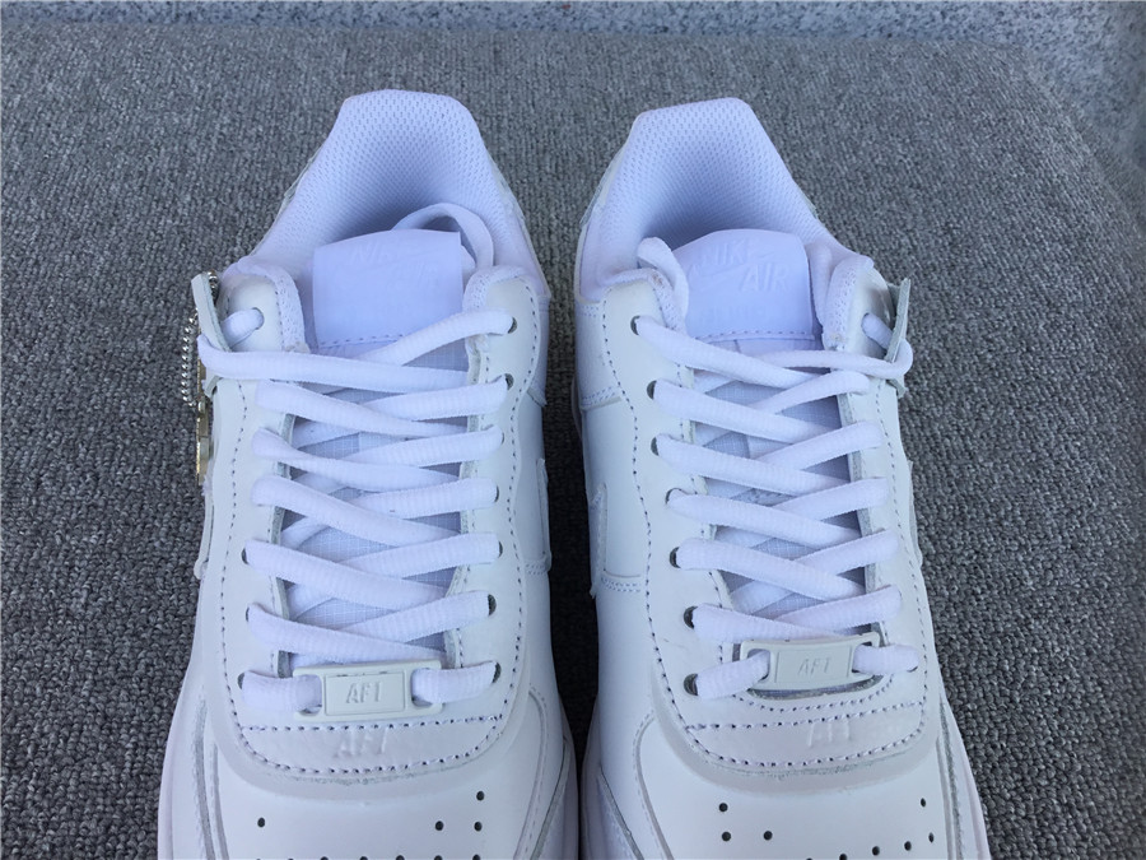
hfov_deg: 58.4
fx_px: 1026
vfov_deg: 45.4
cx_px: 573
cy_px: 430
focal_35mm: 31
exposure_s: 1/297
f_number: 2.4
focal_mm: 3.3
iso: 25
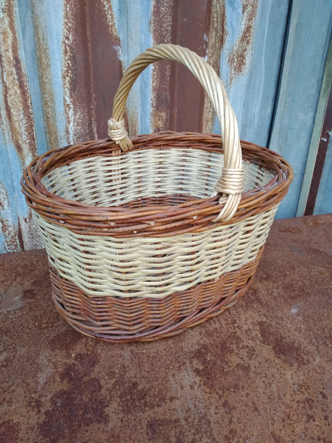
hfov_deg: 53.1
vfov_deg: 67.3
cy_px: 222
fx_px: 332
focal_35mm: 26
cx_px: 166
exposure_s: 1/20
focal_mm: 3.82
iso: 640
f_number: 2.2
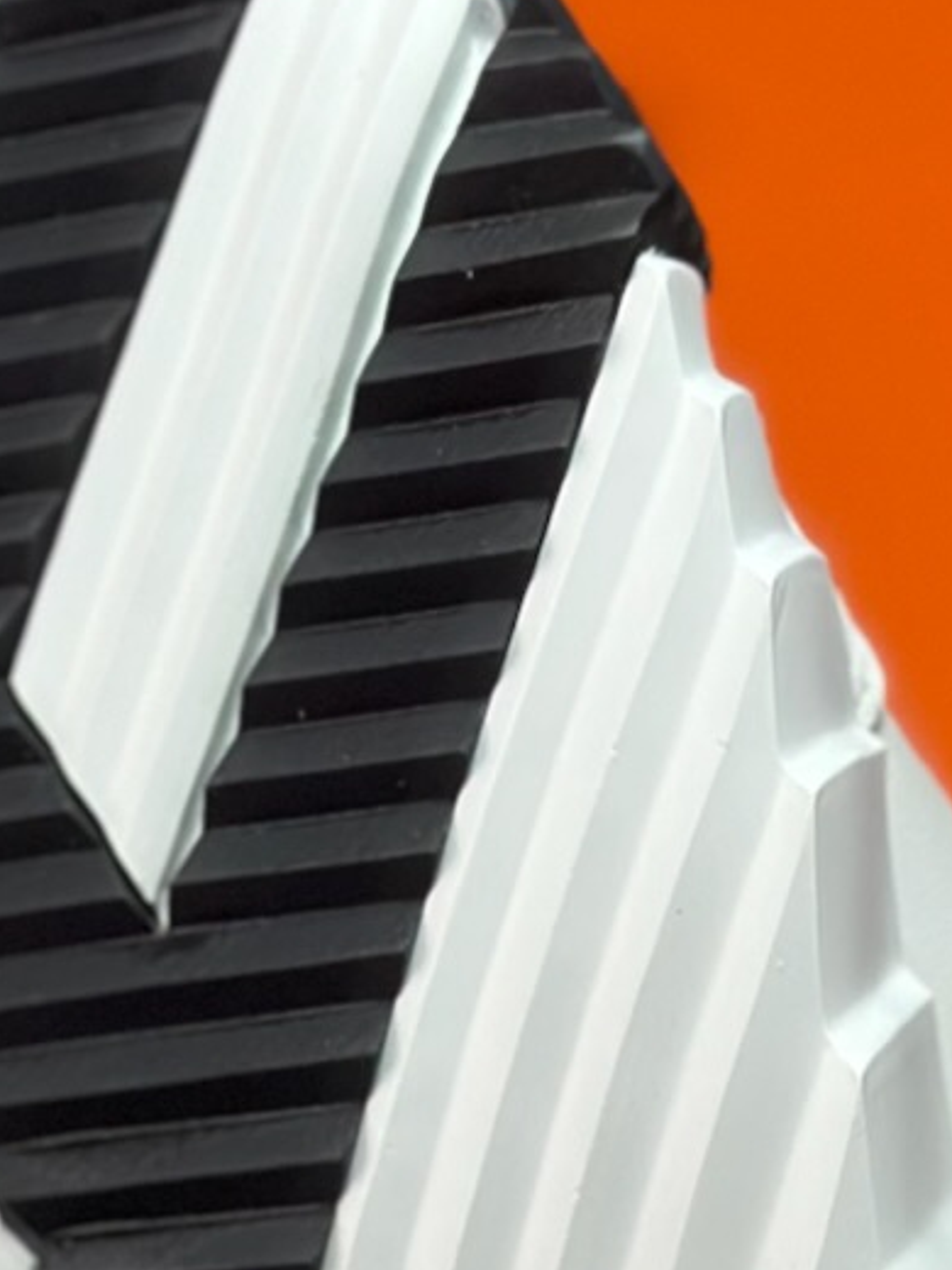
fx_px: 6930
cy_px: 1649
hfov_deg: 7.9
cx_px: 691
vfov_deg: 10.2
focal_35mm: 189
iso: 80
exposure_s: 1/1433
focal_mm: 6.86
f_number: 1.78
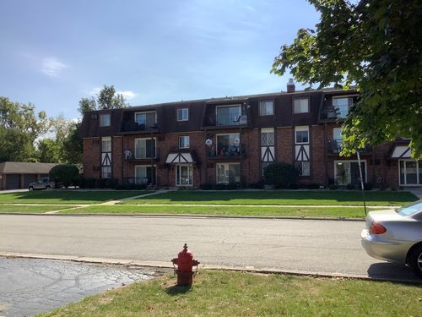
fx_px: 378
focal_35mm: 31
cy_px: 158
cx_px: 211
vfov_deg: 45.4
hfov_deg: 58.4
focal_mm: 3.3
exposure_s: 1/1988
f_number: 2.4
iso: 25
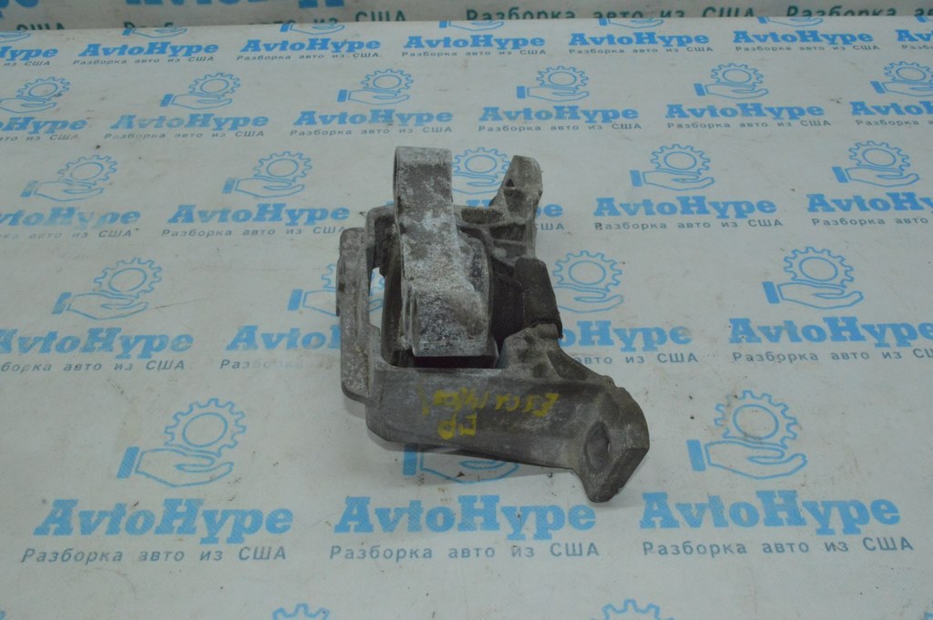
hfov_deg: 57.3
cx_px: 466
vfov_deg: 39.9
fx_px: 855
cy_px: 310
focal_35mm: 33
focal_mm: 22
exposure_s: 1/60
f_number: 25
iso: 5000
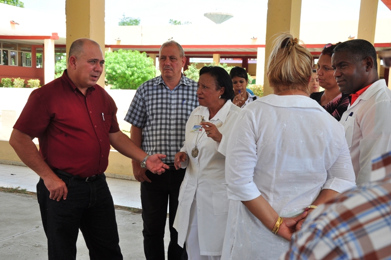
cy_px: 130
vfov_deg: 28.0
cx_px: 196
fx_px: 521
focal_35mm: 48
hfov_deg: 41.2
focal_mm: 32
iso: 200
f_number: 6.3
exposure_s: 1/160
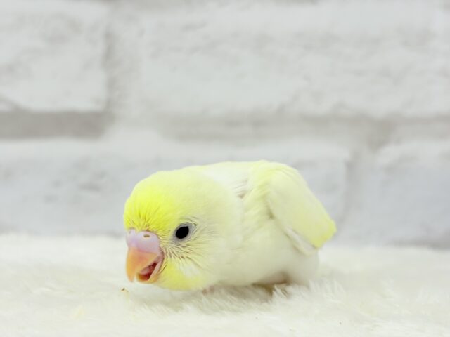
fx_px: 676
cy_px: 168
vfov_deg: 28.0
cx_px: 225
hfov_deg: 36.8
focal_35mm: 52
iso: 25
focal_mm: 5.96
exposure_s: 1/50
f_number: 1.6
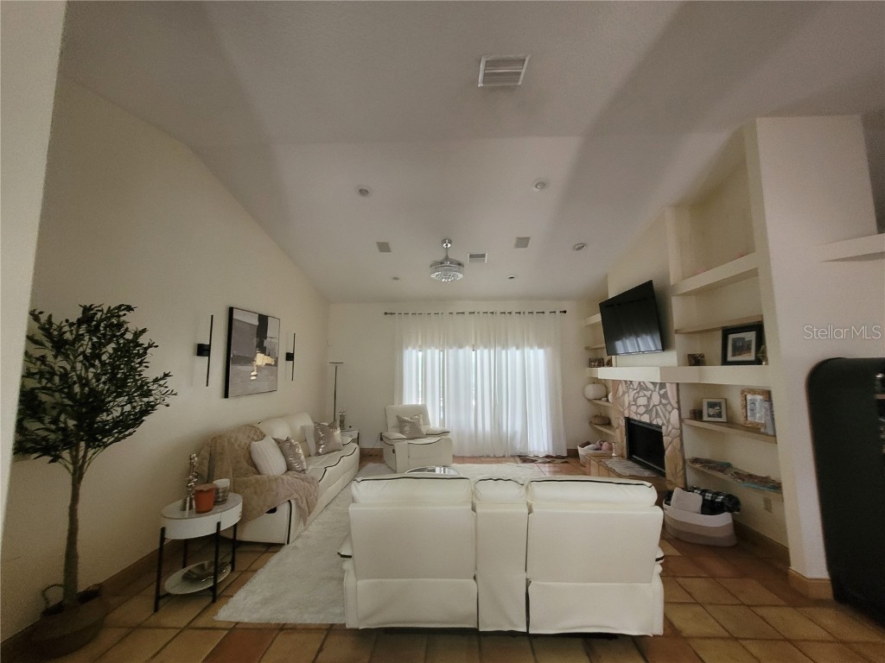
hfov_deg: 106.2
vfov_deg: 89.9
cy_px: 332
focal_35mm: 13
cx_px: 442
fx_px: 332
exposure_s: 1/30
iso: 320
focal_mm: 1.74
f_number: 2.2
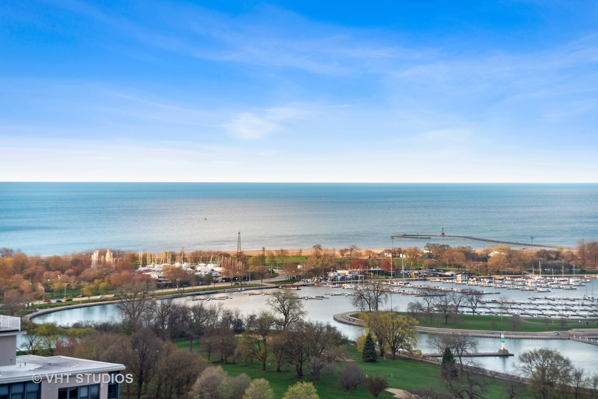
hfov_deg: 22.6
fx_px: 1495
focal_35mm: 90
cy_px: 200
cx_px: 299
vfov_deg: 15.2
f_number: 5.6
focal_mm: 90
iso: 100
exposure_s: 1/50
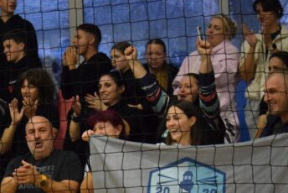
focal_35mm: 151
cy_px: 153
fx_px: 1208
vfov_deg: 9.1
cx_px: 50
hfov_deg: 13.5
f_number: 4.5
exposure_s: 1/400
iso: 6400
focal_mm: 55
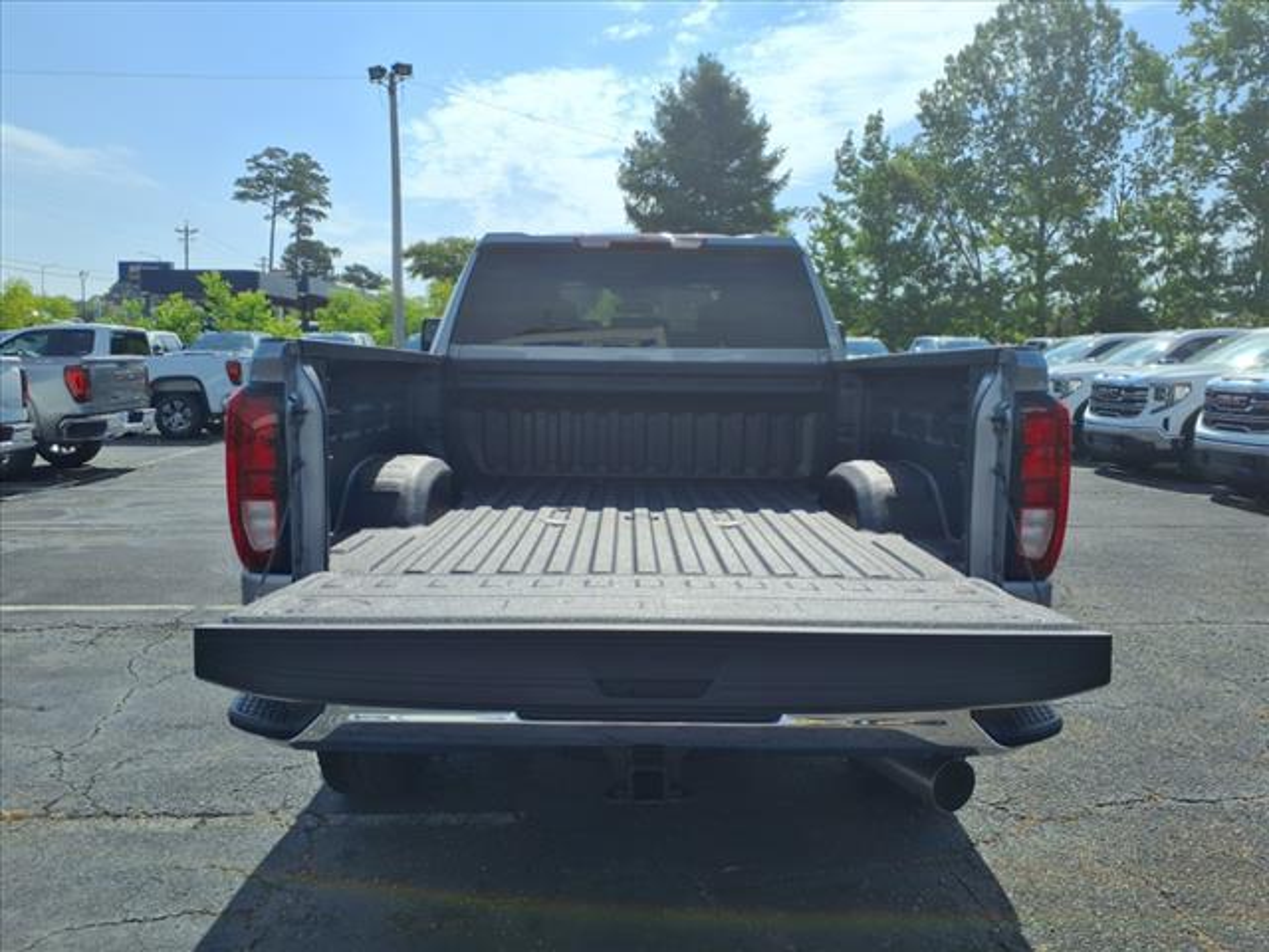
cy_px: 476
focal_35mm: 27
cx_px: 634
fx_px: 990
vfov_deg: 51.4
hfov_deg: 65.3
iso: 40
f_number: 1.9
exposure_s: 1/5000
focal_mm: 3.58
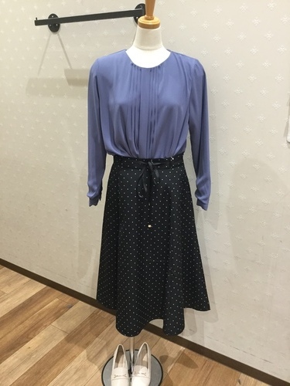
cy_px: 193
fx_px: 346
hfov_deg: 45.4
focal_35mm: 31
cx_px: 145
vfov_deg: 58.4
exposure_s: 1/30
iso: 100
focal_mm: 3.3
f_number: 2.4
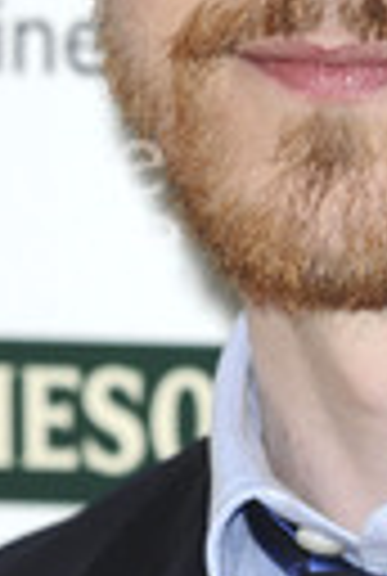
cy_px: 22
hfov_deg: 1.9
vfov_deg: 2.8
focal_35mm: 726
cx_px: 443
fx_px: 11636
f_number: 4.5
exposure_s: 1/200
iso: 200
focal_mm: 155
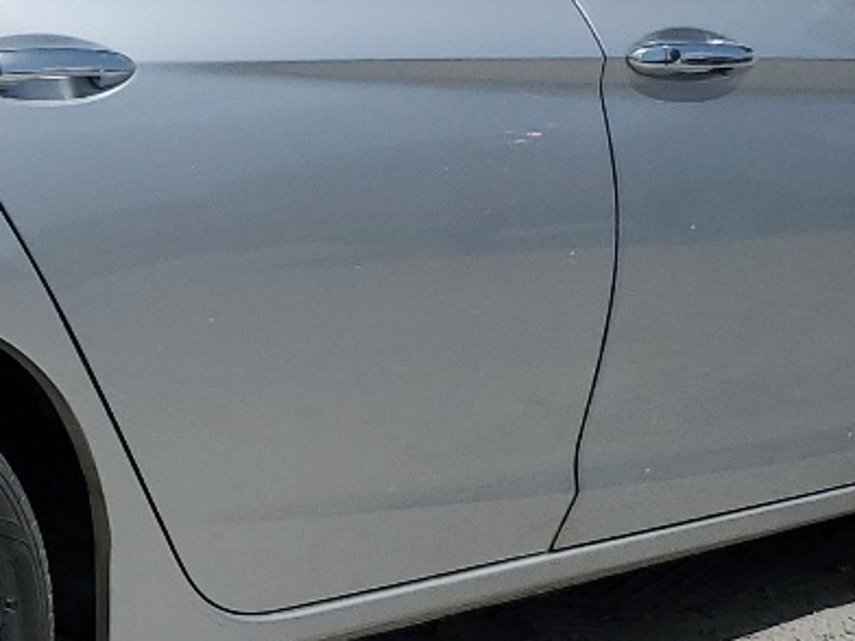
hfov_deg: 17.9
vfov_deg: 14.0
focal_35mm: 106
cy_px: 288
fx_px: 2618
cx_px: -92
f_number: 1.5
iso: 52
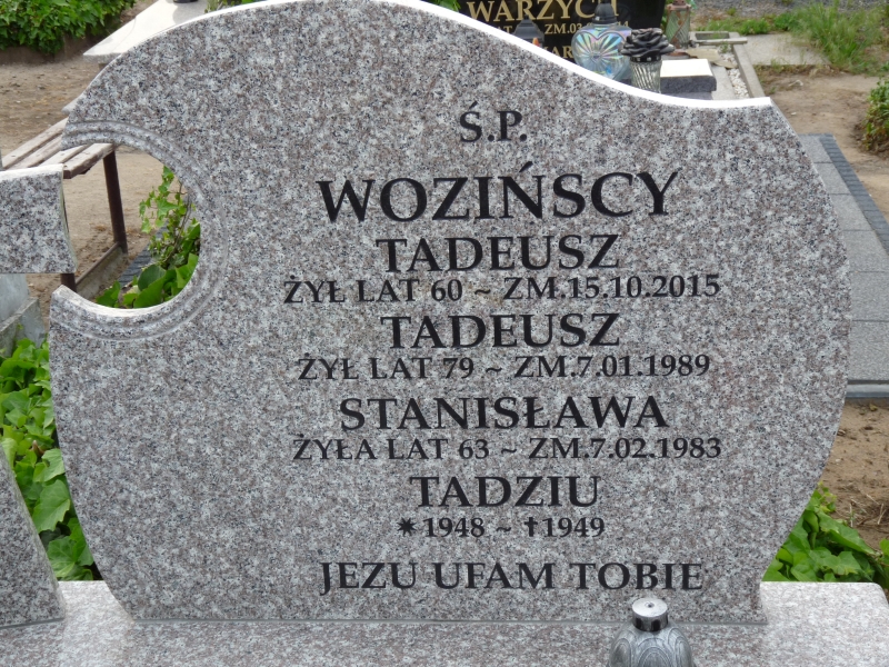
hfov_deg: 31.7
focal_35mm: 61
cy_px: 334
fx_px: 1567
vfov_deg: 24.0
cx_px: 444
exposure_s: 1/200
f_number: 4
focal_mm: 10.8
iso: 100
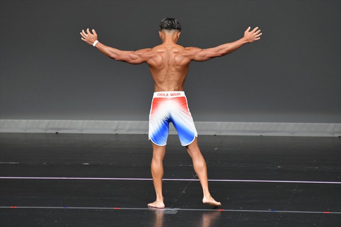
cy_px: 114
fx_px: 3266
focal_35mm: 345
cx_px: 170
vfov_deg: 4.0
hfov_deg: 6.0
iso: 4000
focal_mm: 230
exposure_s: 1/400
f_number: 5.6
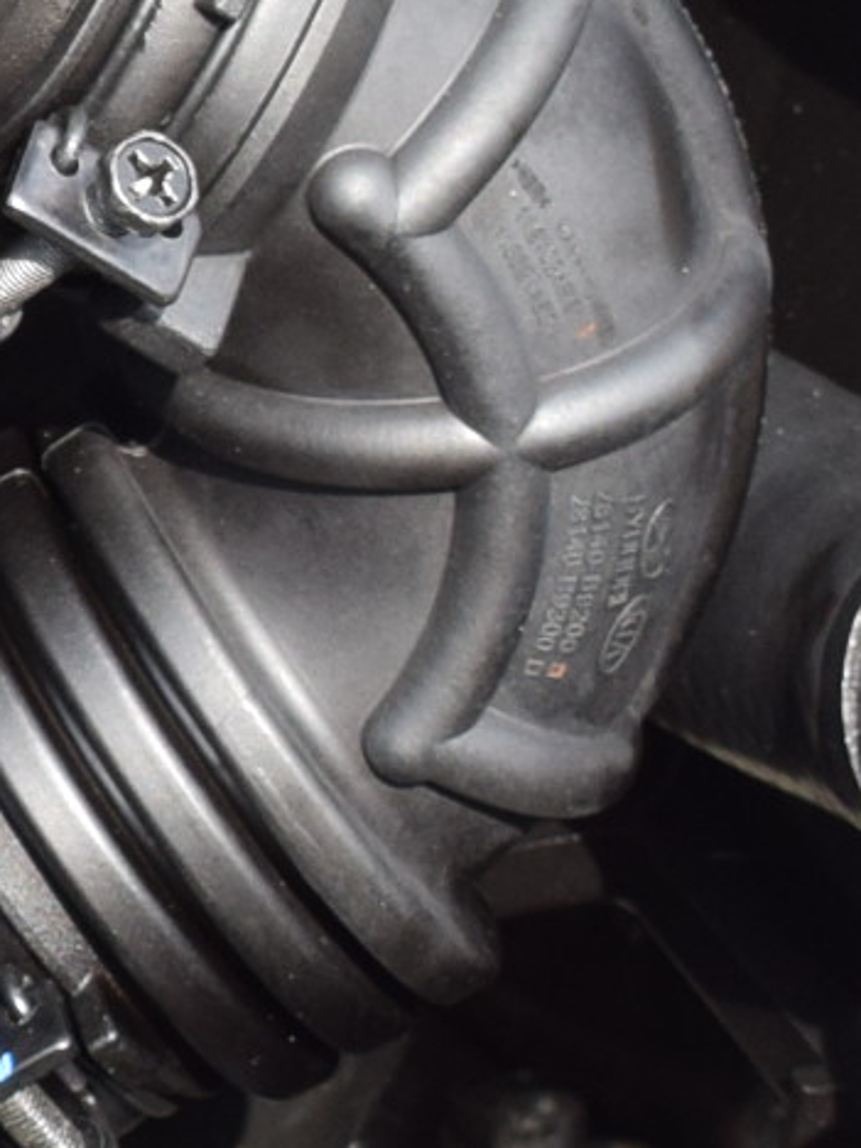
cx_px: -1526
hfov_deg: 3.9
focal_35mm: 369
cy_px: -96
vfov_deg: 5.4
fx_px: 12237
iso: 360
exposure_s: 1/250
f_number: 8
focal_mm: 40
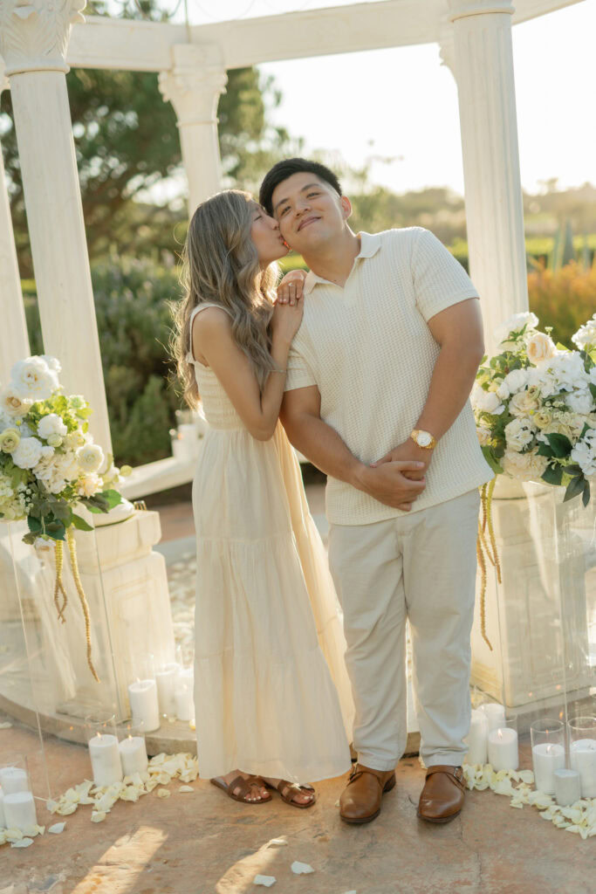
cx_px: 298
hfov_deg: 27.0
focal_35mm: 50
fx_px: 1241
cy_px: 447
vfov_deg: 39.6
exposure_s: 1/2000
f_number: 1.6
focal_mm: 50
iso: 100
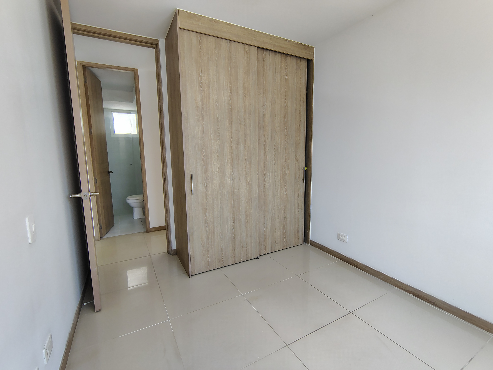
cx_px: 246
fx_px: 228
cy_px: 185
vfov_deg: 78.1
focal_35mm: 16
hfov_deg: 94.5
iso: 131
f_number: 2.2
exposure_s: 1/120
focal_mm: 2.13
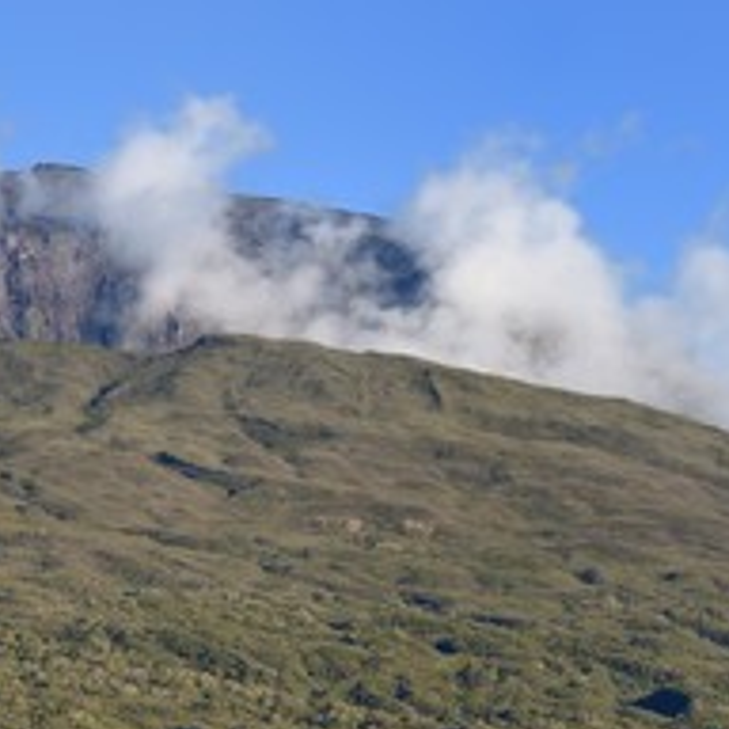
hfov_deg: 6.5
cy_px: 501
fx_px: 6409
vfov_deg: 6.5
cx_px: 144
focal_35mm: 269
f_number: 14
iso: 400
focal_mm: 145
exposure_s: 1/400
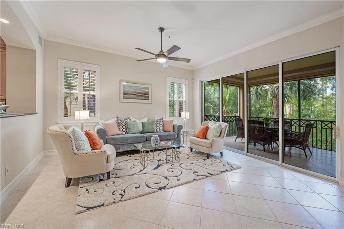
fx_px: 134
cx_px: 172
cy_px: 114
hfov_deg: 104.3
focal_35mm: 14
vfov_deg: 81.1
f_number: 11
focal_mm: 14
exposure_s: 1/2.5
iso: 125
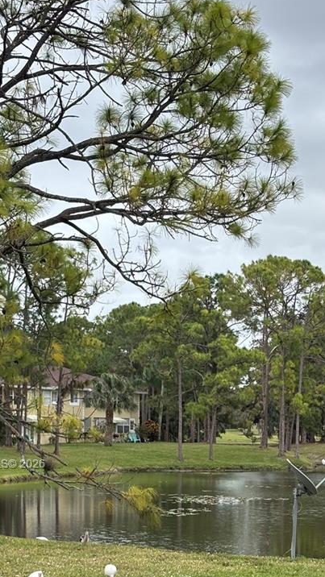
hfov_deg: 12.7
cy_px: 465
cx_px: 259
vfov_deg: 22.1
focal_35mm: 95
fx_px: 1455
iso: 32
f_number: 1.6
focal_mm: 5.96
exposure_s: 1/918
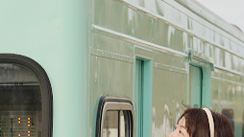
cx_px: -140
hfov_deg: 10.2
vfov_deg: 5.9
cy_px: 235
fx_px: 1314
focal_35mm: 203
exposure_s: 1/160
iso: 160
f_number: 4
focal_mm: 41
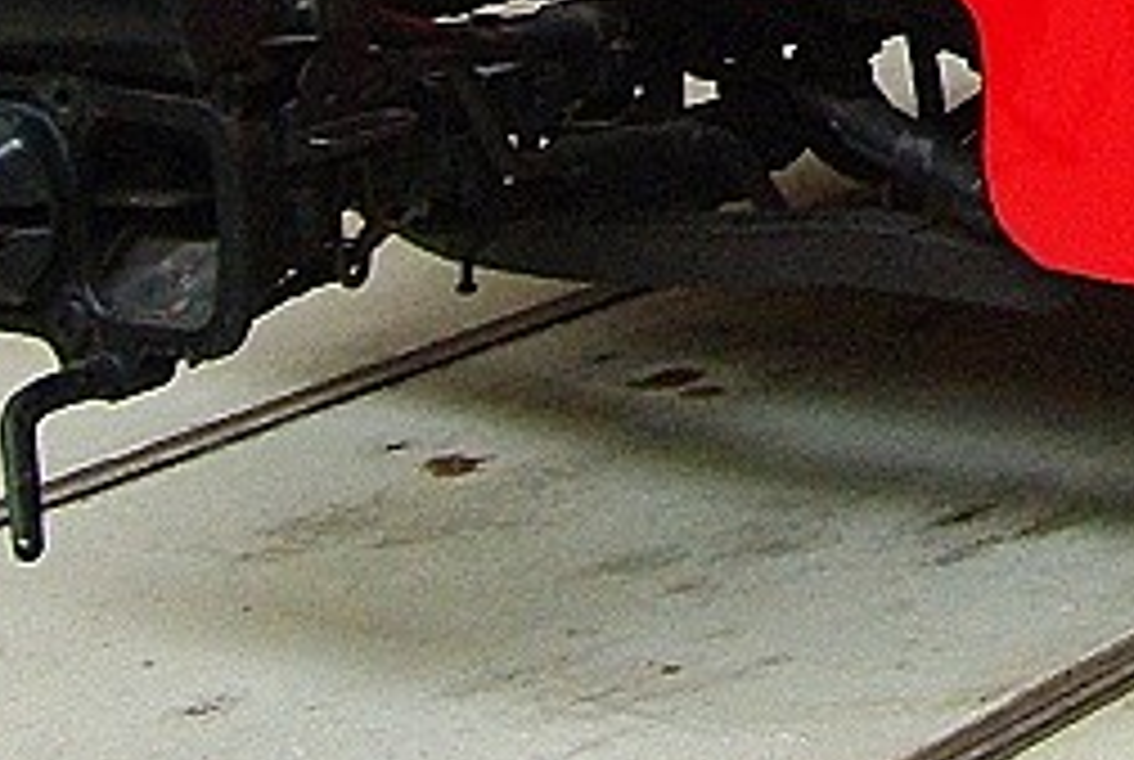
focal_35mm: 142
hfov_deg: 13.2
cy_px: -976
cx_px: 1973
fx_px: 4481
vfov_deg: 8.9
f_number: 8
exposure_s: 1/30
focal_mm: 20
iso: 800
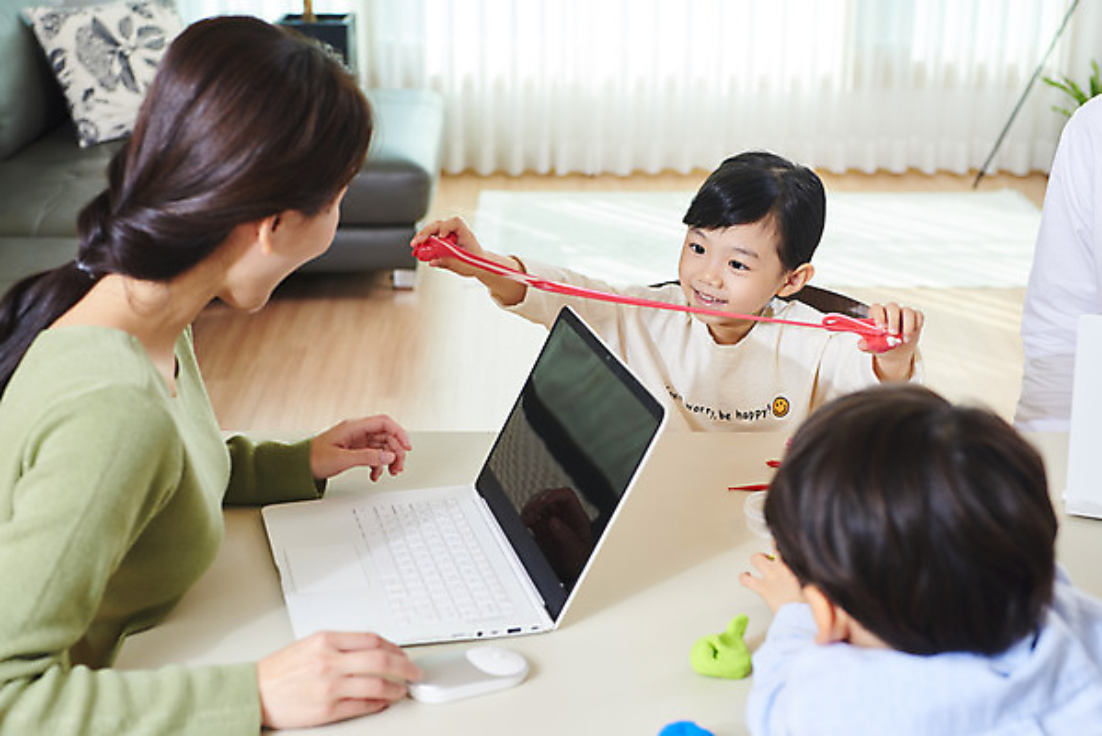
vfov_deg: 26.0
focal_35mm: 52
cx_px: 551
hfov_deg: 38.2
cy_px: 368
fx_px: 1592
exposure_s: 1/125
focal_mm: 52
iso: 250
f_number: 4.5
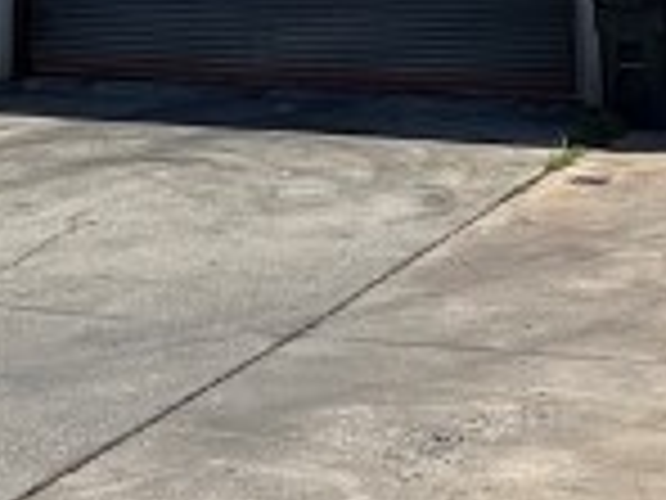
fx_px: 1732
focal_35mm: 90
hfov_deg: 21.8
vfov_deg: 14.9
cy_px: -306
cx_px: 333
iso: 32
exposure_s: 1/1130
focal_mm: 1.57
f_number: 1.8
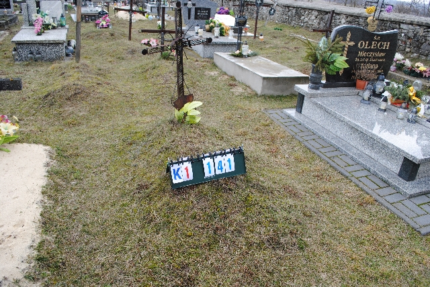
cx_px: 215
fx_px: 323
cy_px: 144
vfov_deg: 48.0
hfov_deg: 67.3
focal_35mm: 27
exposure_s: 1/125
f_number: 5.6
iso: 200
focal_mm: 18
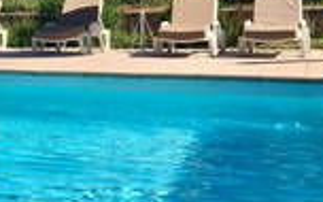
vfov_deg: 15.7
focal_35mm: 81
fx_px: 713
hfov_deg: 23.3
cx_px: -70
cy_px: -19
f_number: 2.2
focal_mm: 4.15
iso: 25
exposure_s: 1/2404
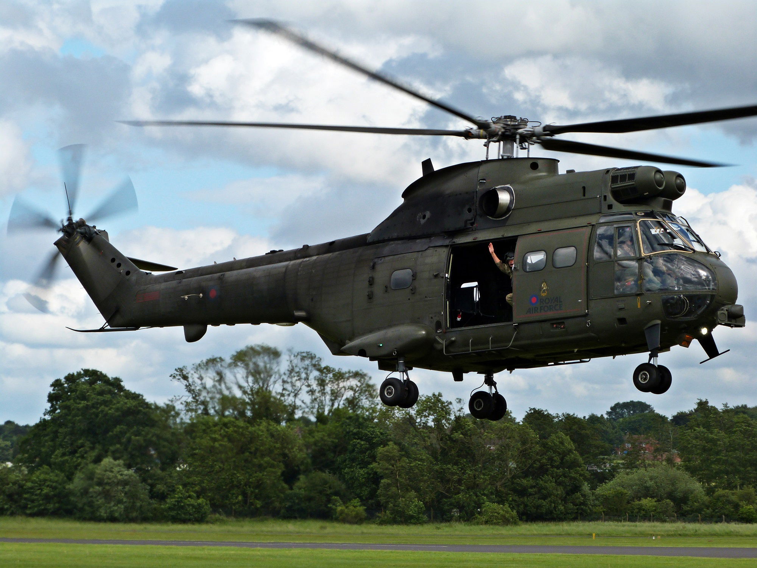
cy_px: 284
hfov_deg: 11.8
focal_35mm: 167
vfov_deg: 8.9
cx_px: 378
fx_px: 3652
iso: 100
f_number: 6.3
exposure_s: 1/320
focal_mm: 30.1
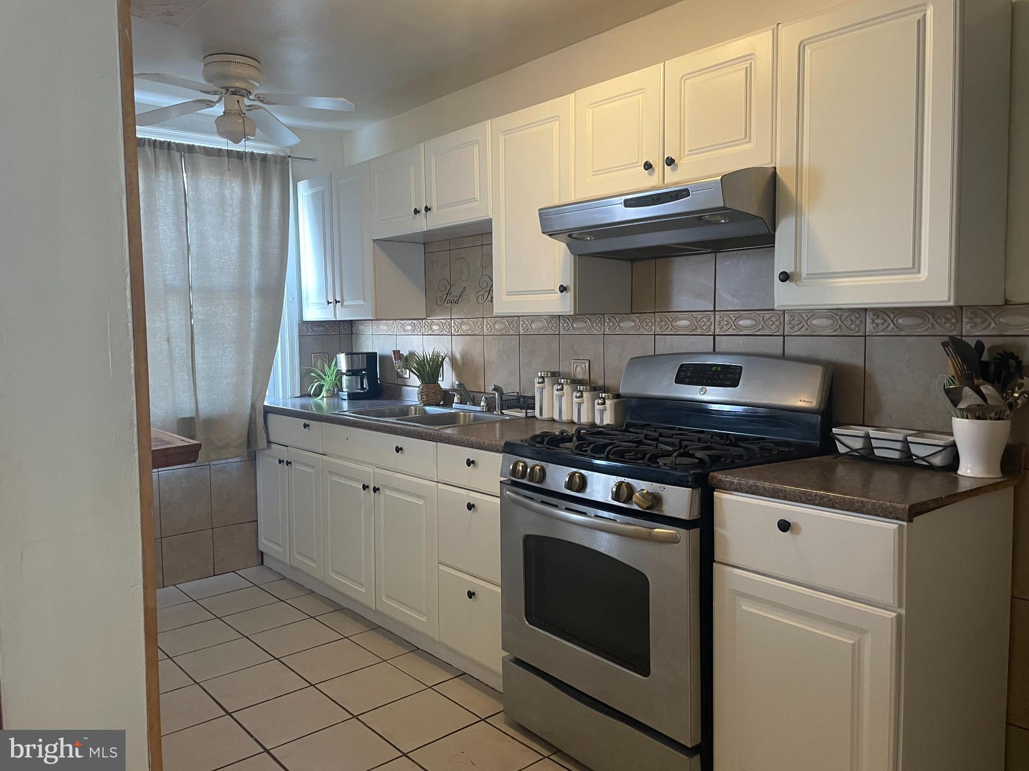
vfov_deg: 53.1
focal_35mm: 26
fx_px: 773
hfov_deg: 67.3
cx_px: 514
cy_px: 386
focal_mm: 4.2
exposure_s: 1/60
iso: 200
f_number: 1.6
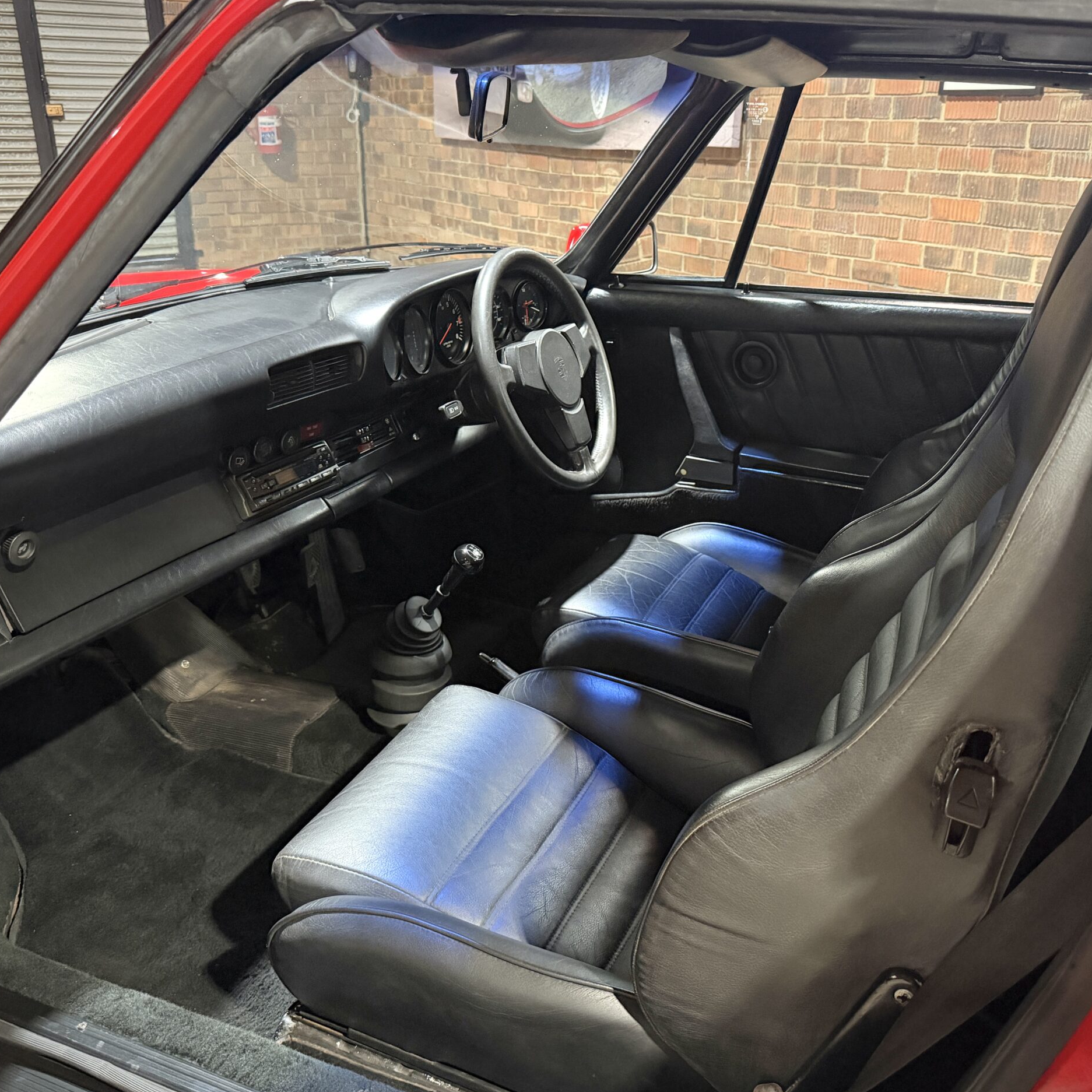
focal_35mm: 29
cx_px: 591
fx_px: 1035
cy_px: 540
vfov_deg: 55.6
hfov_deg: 55.6
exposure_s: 1/33
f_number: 1.78
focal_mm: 6.76
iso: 1000
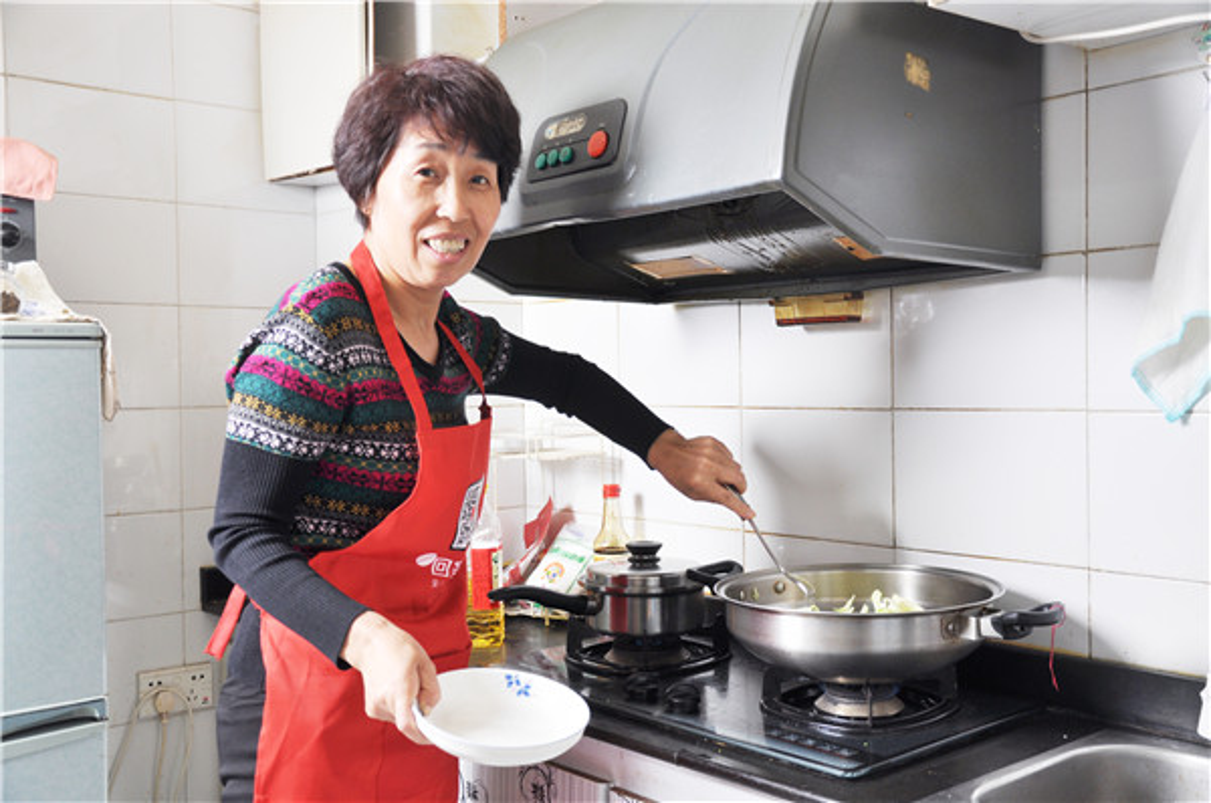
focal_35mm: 38
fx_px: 1259
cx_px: 606
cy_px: 402
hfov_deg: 51.4
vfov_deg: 35.4
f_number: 4
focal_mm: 25
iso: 200
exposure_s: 1/125
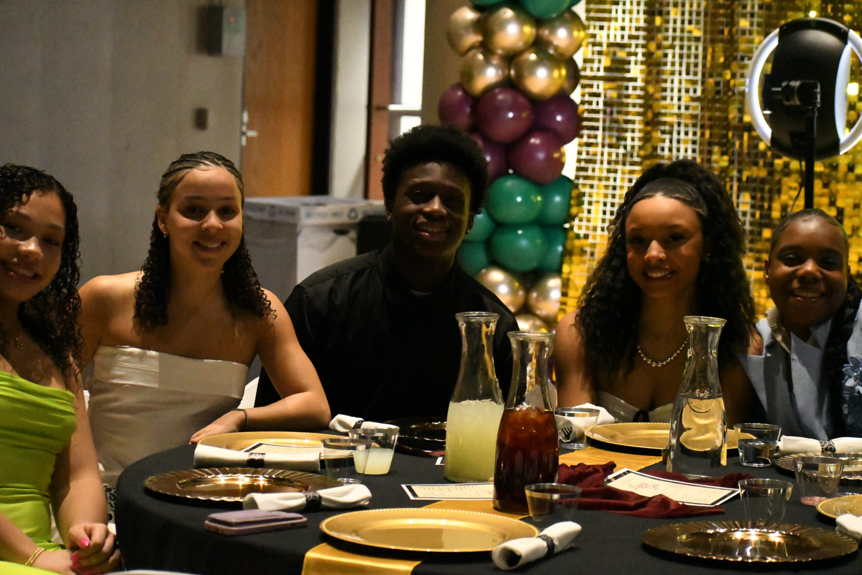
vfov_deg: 13.0
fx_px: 2514
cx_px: 431
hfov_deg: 19.5
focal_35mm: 105
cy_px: 288
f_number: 5
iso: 25600
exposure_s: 1/320
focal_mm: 70
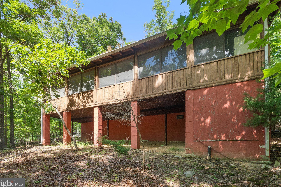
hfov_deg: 93.2
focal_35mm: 17
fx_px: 133
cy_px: 83
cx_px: 150
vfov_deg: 70.2
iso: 640
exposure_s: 1/125
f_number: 8
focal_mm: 10
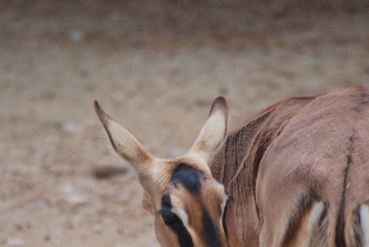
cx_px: 190
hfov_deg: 2.8
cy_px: 200
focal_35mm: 748
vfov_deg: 1.8
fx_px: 7674
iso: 400
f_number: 5.6
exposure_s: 1/250
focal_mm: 300
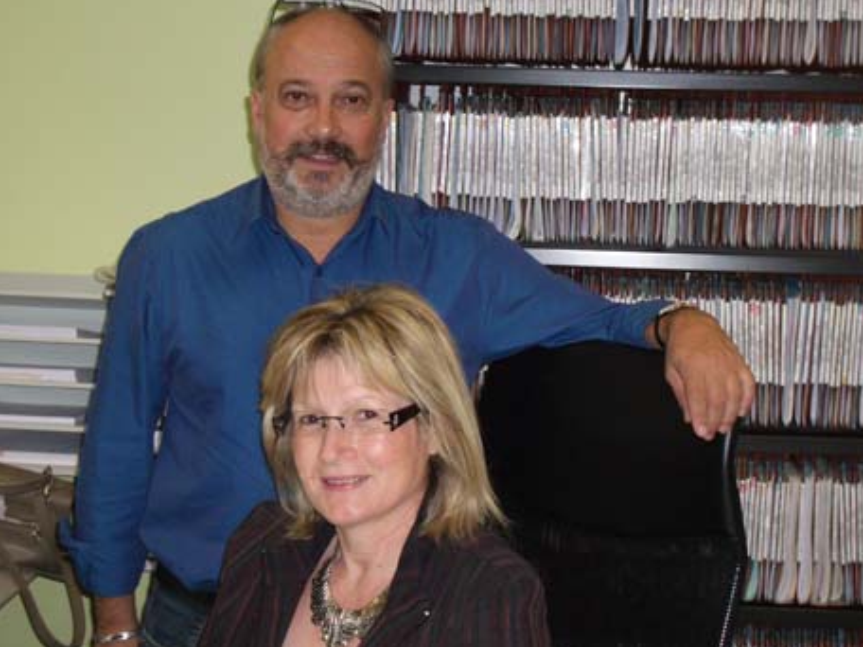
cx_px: 407
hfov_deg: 28.6
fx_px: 1695
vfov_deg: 21.6
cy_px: 317
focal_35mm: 68
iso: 200
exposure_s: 1/60
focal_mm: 10.2
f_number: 3.5
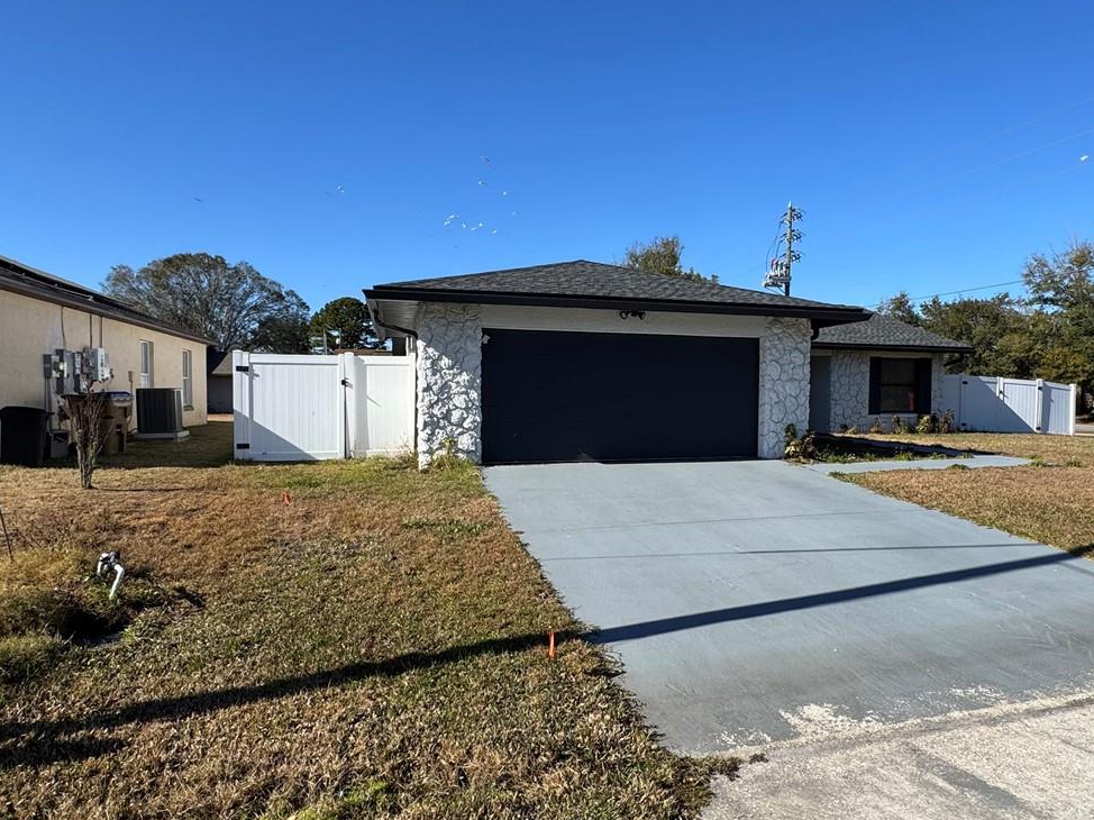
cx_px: 622
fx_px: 727
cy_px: 426
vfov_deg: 58.8
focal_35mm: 23
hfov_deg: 73.6
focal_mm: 2.22
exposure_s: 1/1880
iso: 50
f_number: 2.2
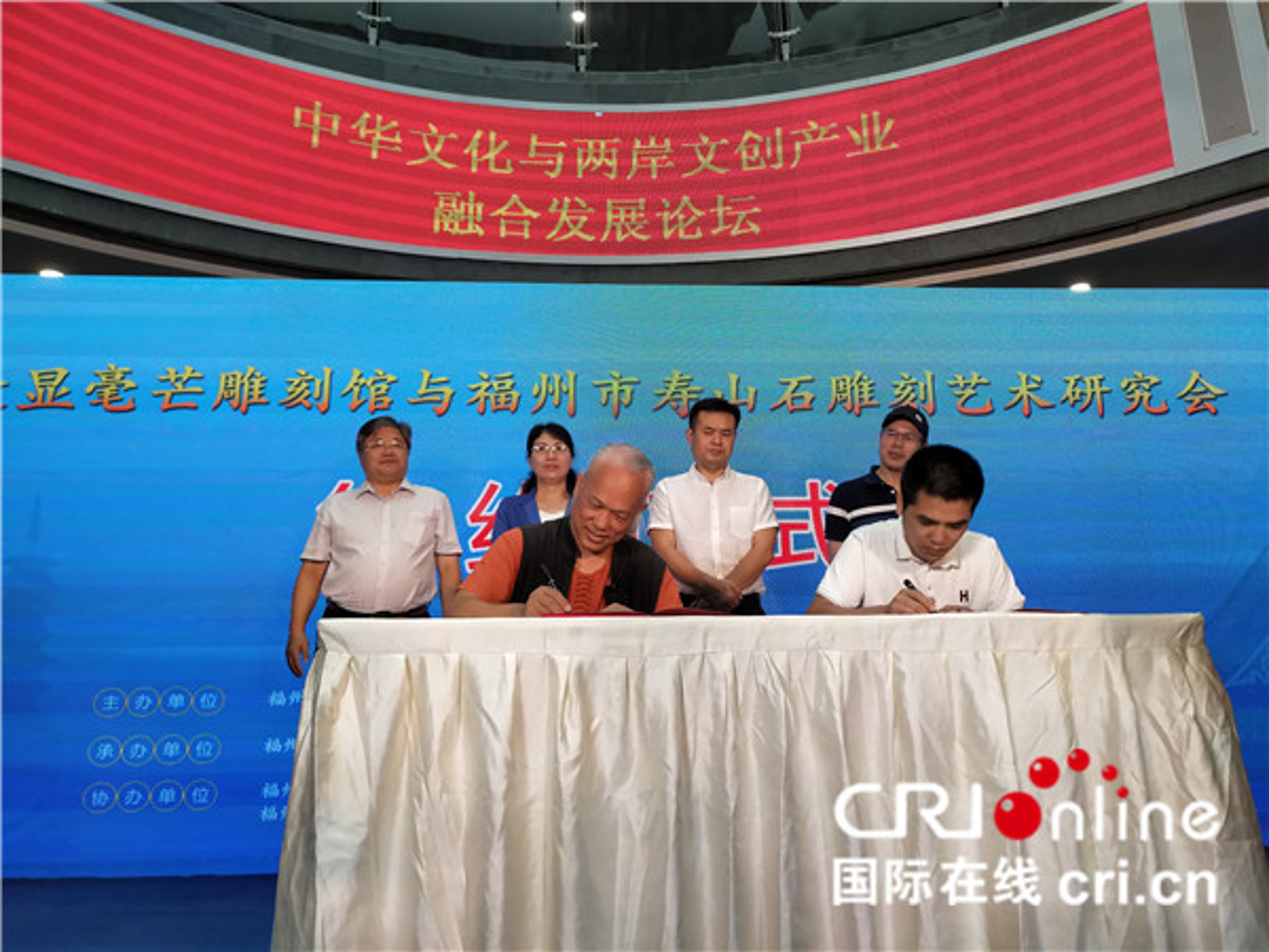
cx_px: 634
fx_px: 916
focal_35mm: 25
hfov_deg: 69.4
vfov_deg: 54.9
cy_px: 476
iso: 100
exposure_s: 1/155
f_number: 1.8
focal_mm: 4.36
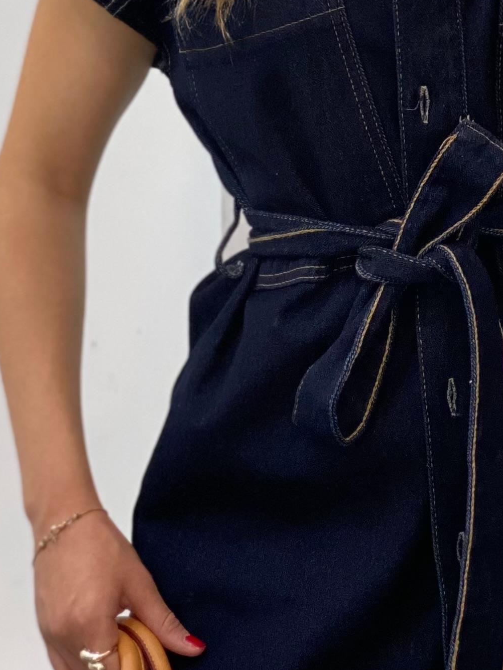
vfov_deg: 12.5
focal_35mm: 157
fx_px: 3040
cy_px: 42
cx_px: 455
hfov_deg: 9.4
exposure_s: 1/100
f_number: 2
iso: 100
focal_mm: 6
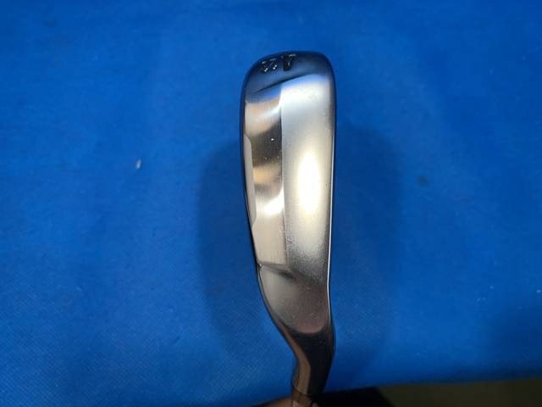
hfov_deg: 67.3
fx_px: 407
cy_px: 204
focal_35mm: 26
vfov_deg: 53.1
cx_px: 271
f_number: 1.8
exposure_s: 1/60
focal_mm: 4.25
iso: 64
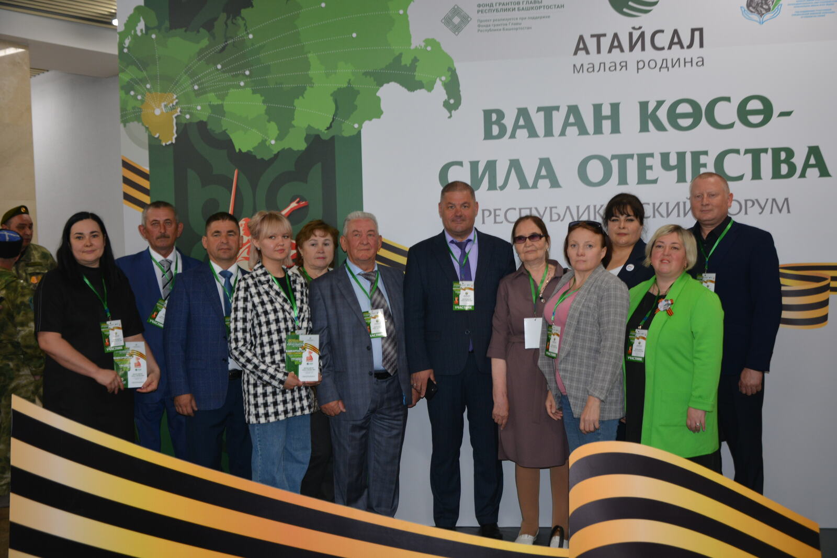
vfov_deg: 34.2
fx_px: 907
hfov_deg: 49.5
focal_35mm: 39
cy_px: 279
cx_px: 418
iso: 450
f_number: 4
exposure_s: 1/60
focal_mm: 26
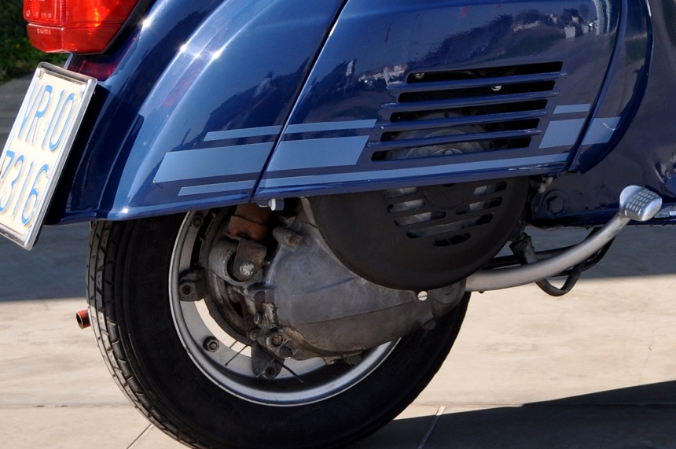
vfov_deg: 10.0
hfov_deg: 15.0
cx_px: 692
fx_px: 2513
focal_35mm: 134
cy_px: -98
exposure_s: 1/250
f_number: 7.1
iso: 200
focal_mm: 32
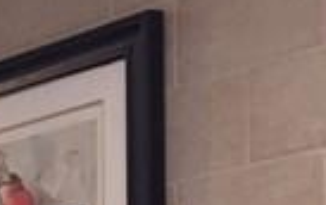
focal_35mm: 229
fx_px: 2037
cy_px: 579
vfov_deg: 5.5
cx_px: -759
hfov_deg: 7.6
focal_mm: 4.15
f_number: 2.2
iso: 40
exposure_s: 1/30
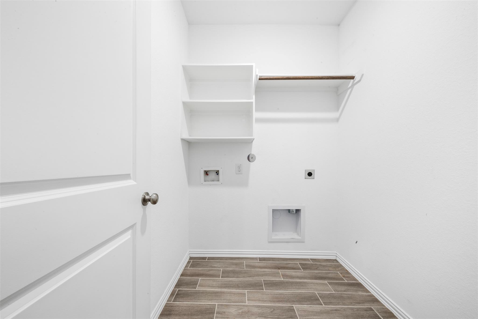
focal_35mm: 12
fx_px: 159
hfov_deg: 112.6
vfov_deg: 90.0
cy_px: 160
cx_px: 239
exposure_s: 4
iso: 250
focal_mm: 12
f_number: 9
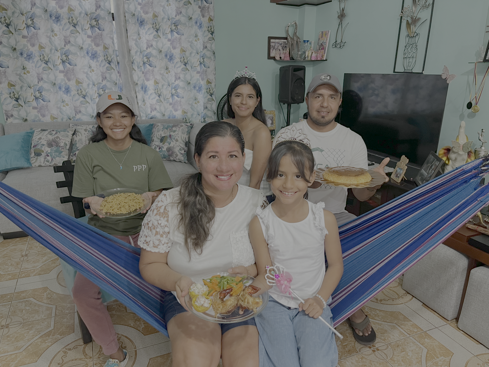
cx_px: 244
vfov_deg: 53.1
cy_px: 184
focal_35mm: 26
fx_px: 367
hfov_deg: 67.3
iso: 500
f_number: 1.6
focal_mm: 5.1
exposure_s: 1/60
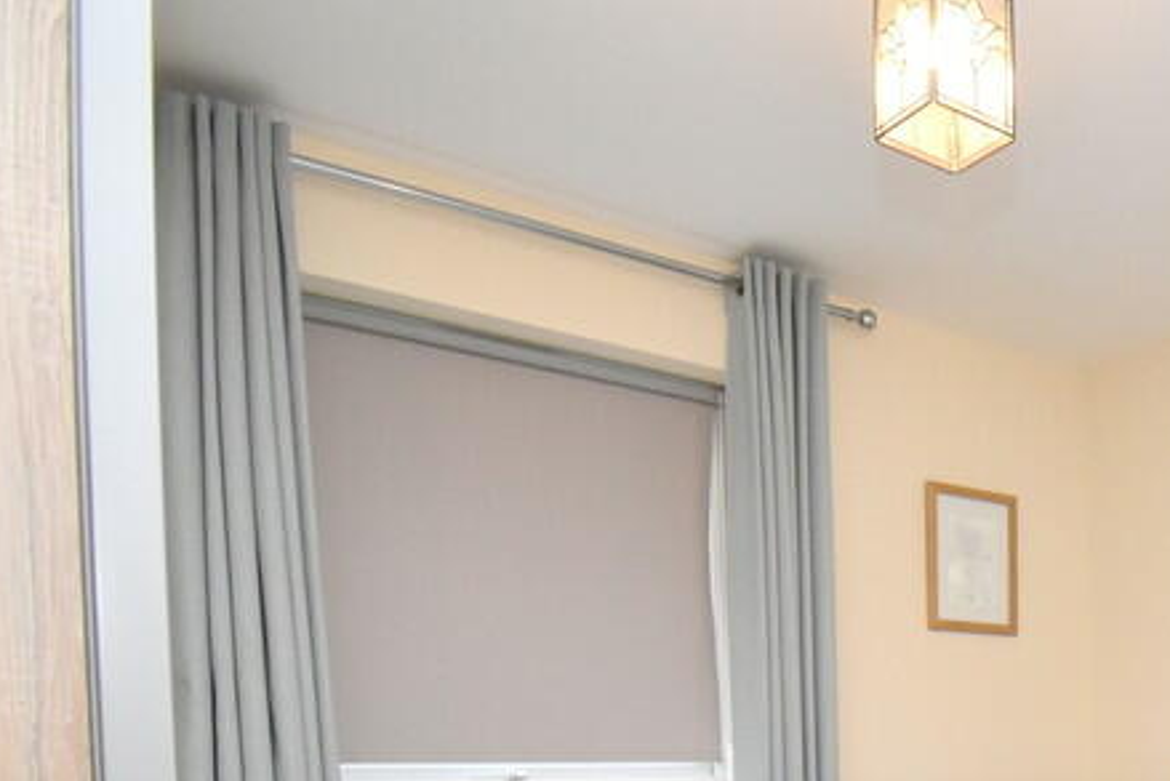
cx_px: 1119
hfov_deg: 47.1
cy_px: 844
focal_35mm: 35
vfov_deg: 33.4
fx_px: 1138
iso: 1600
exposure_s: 1/80
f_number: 4.5
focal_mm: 10
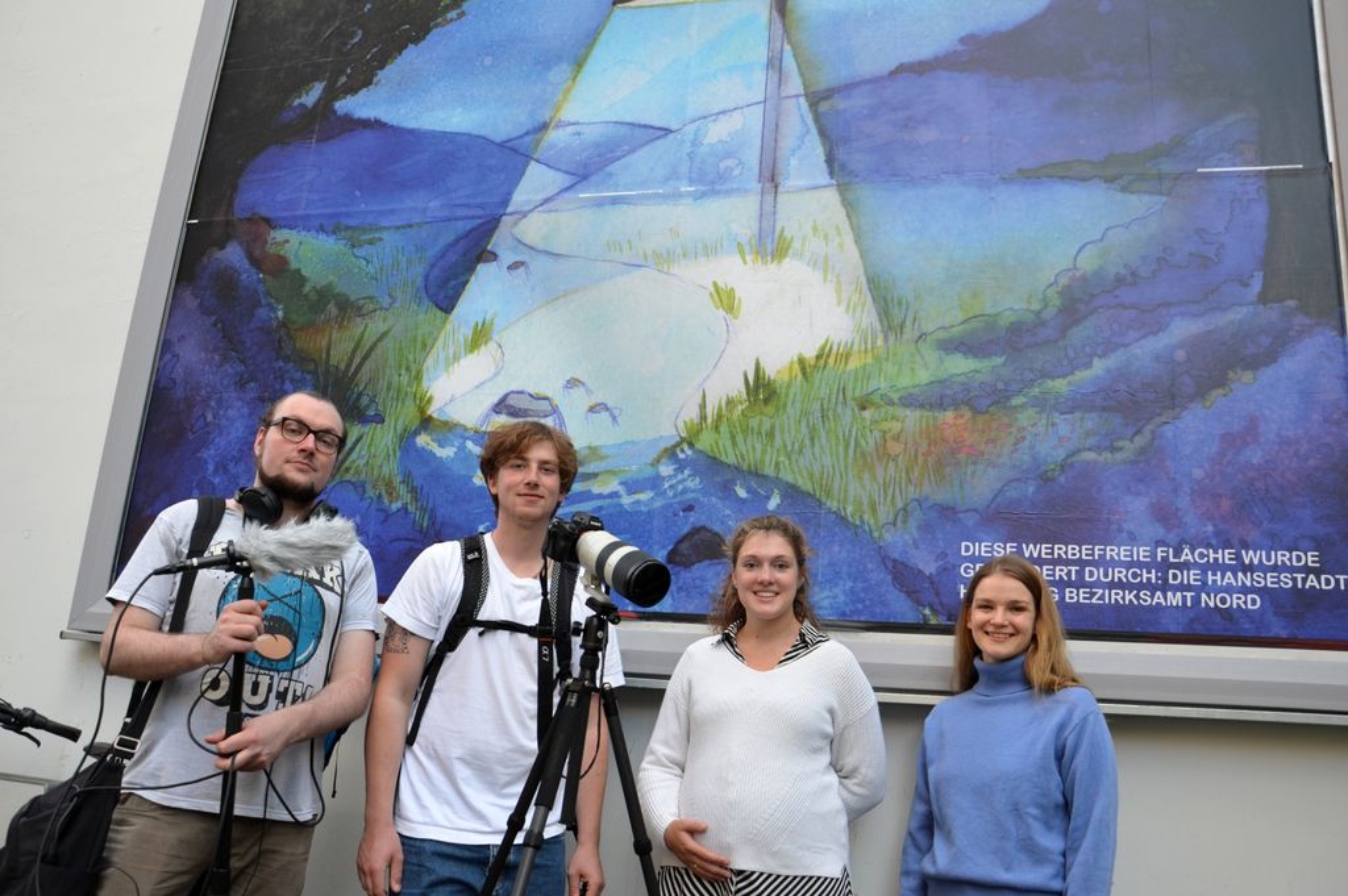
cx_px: 674
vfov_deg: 47.9
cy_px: 448
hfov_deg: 67.4
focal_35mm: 27
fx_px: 1010
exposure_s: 1/125
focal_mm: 18
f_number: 5.6
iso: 400
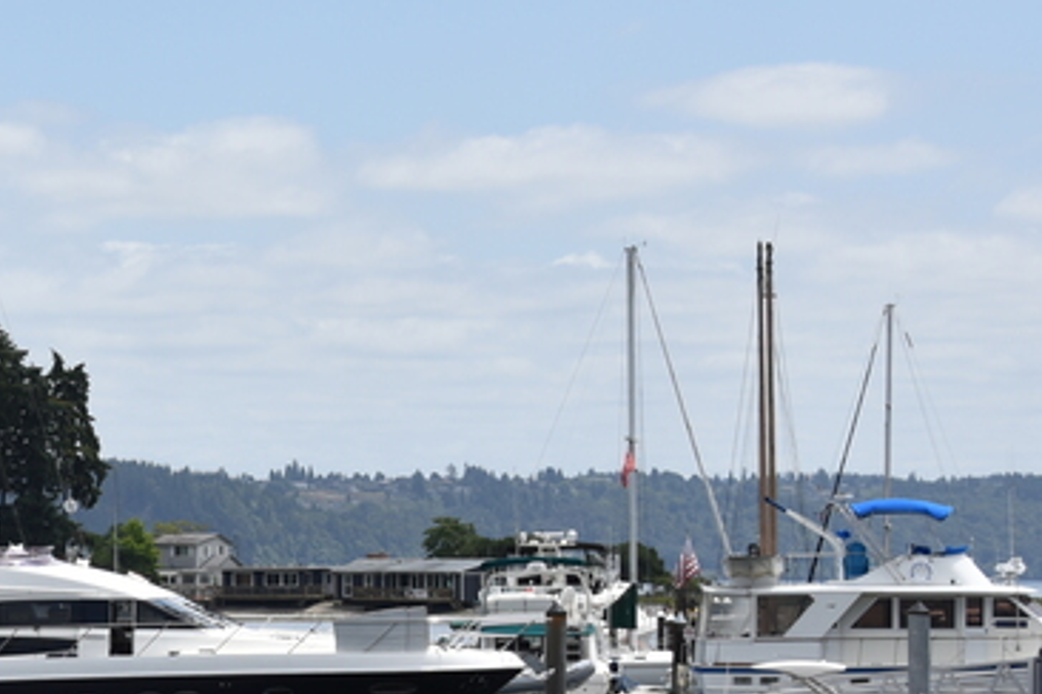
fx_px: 5065
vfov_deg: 7.8
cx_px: 3
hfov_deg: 11.6
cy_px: 597
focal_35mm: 175
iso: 100
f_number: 9
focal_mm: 50
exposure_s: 1/320
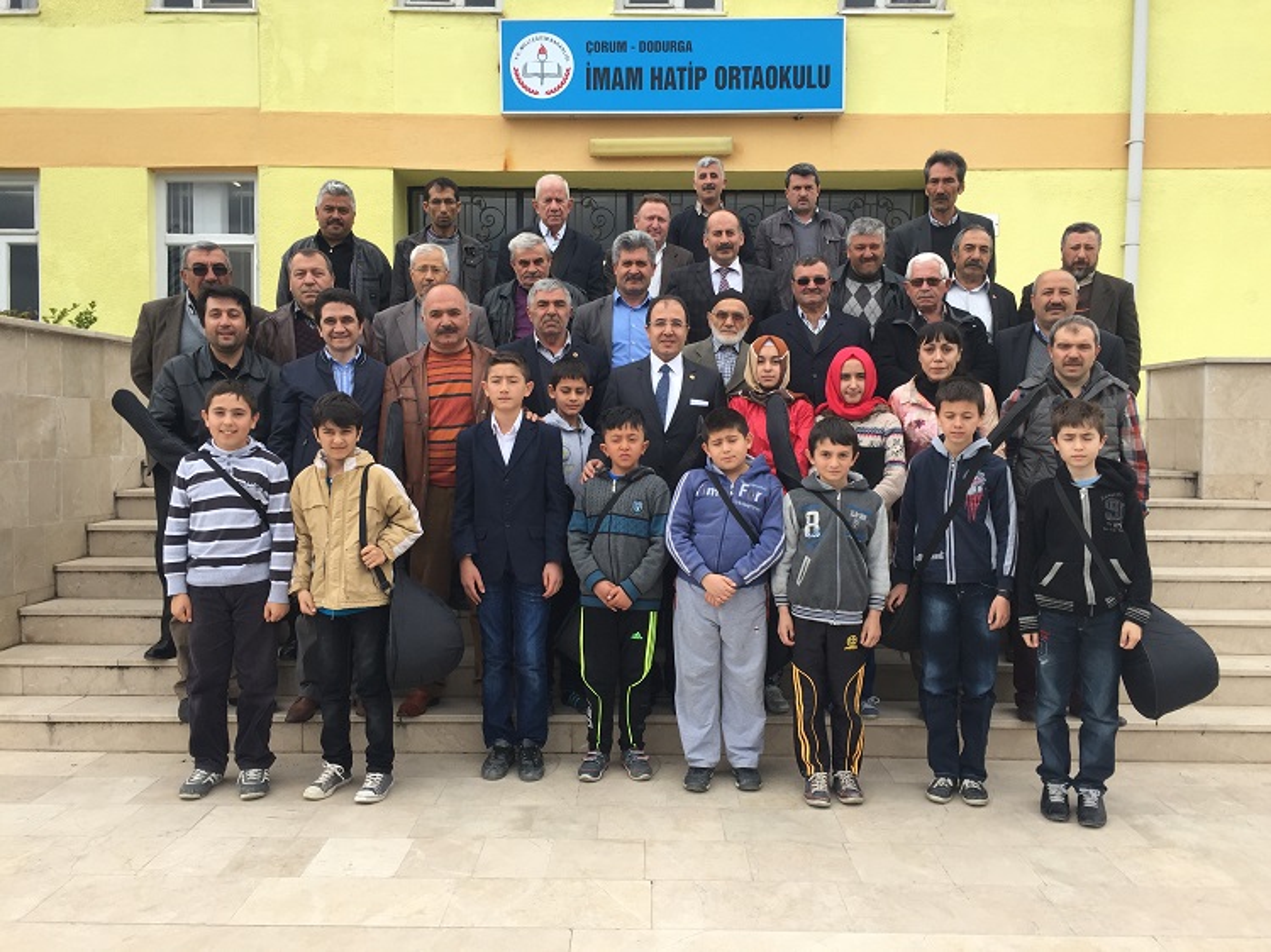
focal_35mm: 29
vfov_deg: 48.2
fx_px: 1064
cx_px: 636
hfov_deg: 61.7
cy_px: 476
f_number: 2.2
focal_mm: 4.15
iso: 32
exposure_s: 1/557
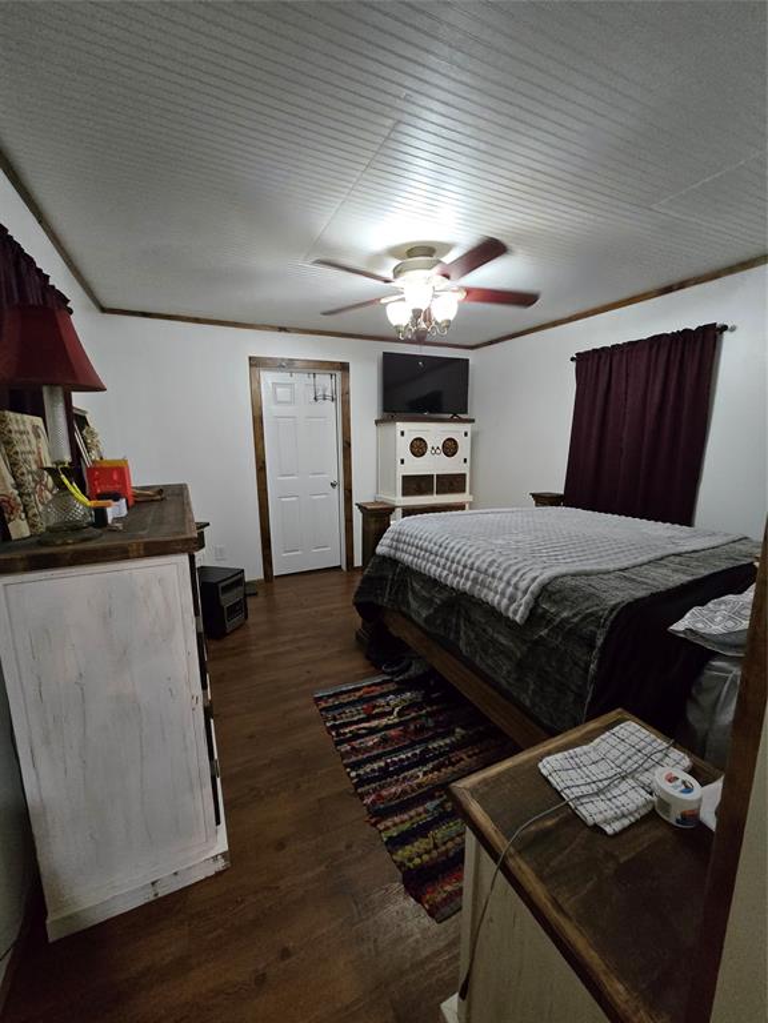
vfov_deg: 106.2
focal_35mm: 13
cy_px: 512
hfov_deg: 89.9
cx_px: 384
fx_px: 385
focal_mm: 2.2
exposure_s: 1/60
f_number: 2.2
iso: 1000
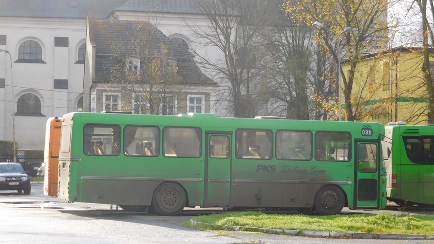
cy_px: 112
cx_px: 217
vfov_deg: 12.2
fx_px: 1139
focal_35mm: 99
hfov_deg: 21.6
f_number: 4.7
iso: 125
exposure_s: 1/320
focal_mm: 16.1
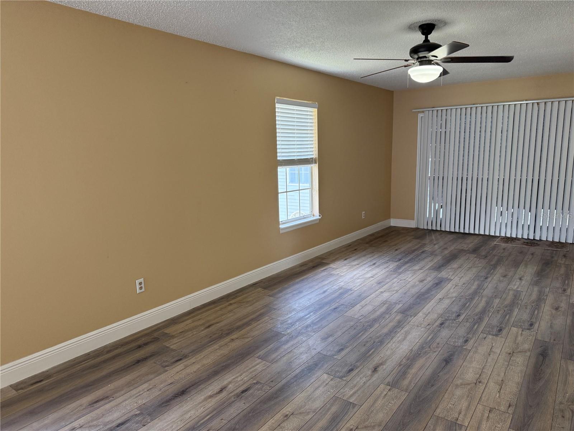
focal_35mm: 24
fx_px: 398
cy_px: 216
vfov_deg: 56.8
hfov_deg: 71.6
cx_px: 287
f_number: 1.78
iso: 200
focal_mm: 6.76
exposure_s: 1/120
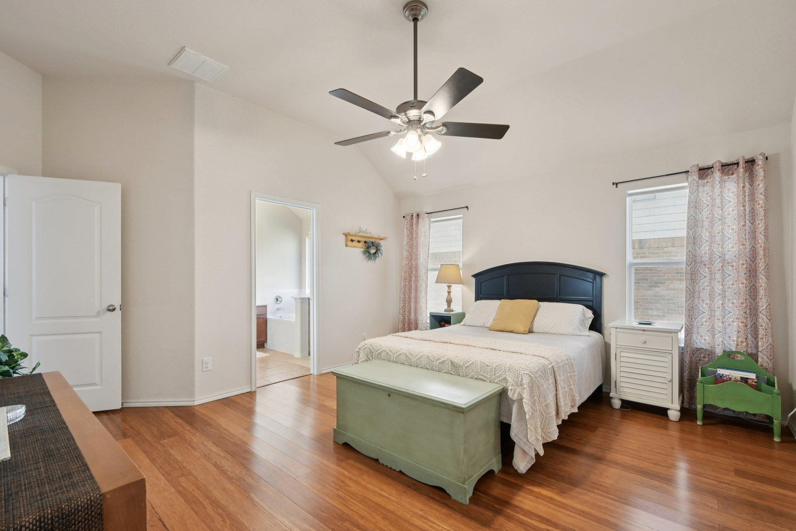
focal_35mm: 15
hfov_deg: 100.4
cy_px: 266
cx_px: 398
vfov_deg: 77.3
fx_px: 332
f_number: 7.1
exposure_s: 1/30
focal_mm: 10
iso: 400
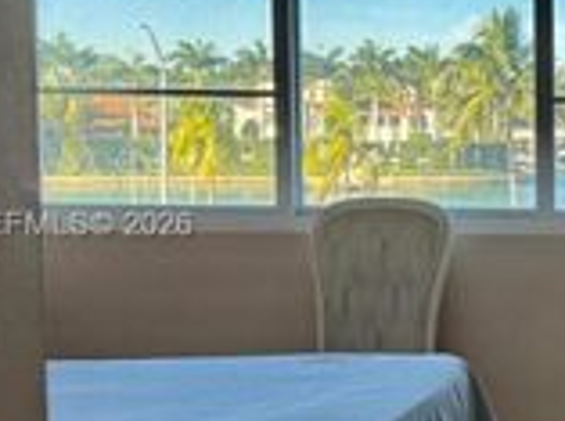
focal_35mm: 91
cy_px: 228
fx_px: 1482
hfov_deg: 19.0
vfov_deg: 16.2
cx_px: 846
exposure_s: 1/266
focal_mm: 6.76
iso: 100
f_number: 1.78
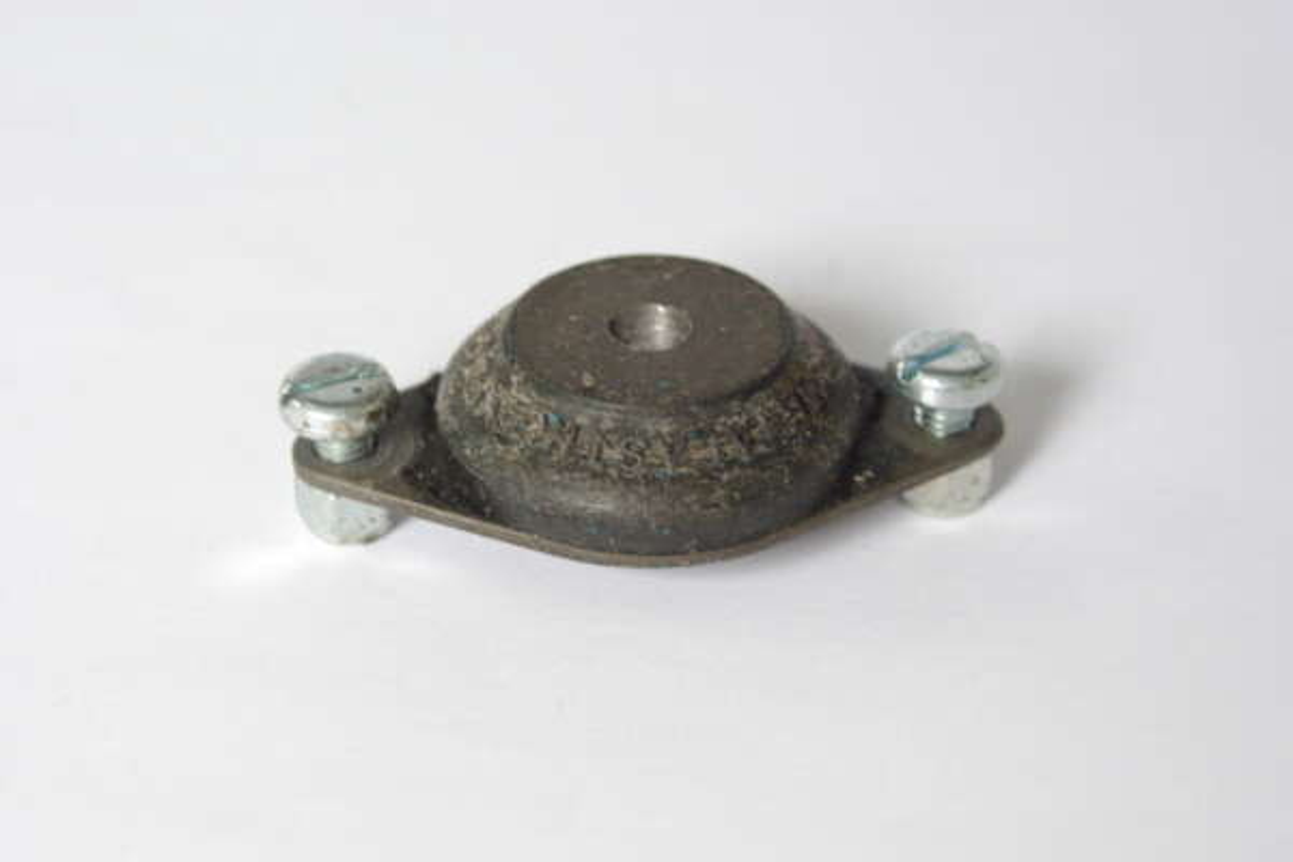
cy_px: 431
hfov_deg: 17.1
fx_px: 4310
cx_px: 646
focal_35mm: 120
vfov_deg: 11.4
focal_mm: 80
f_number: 8
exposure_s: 1/30
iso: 800
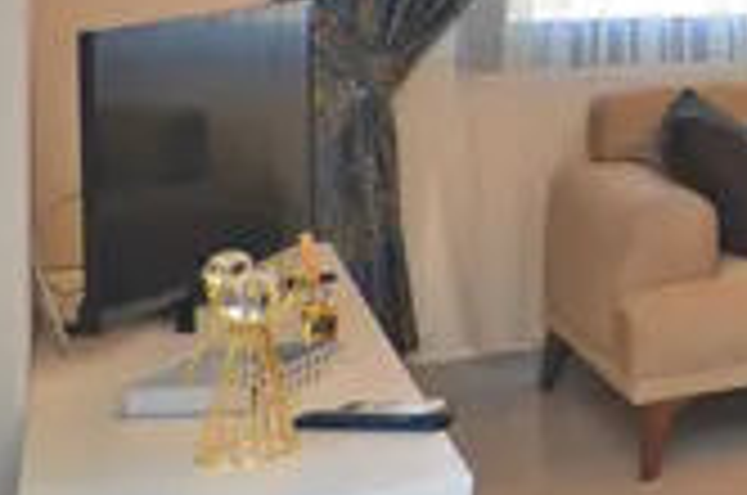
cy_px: -122
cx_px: 1818
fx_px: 1595
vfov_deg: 16.8
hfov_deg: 14.9
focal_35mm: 77
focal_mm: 10
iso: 200
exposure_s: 1/80
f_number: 4.5
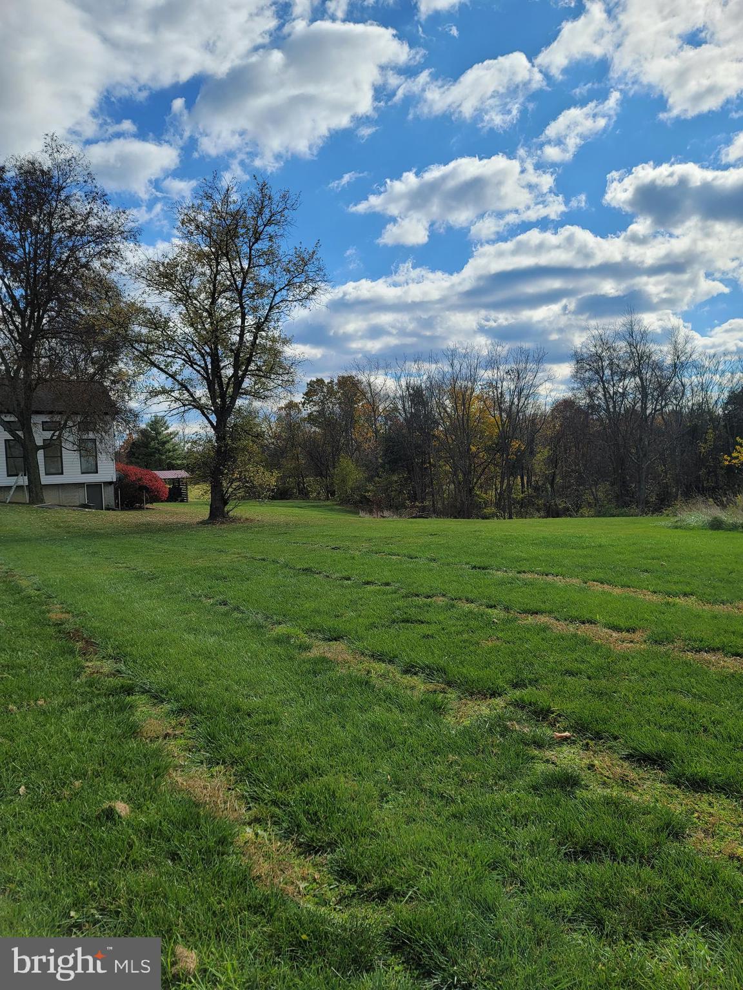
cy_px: 495
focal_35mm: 25
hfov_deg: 54.9
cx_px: 372
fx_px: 715
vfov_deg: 69.4
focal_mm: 7
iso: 20
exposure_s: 1/1728
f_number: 1.8
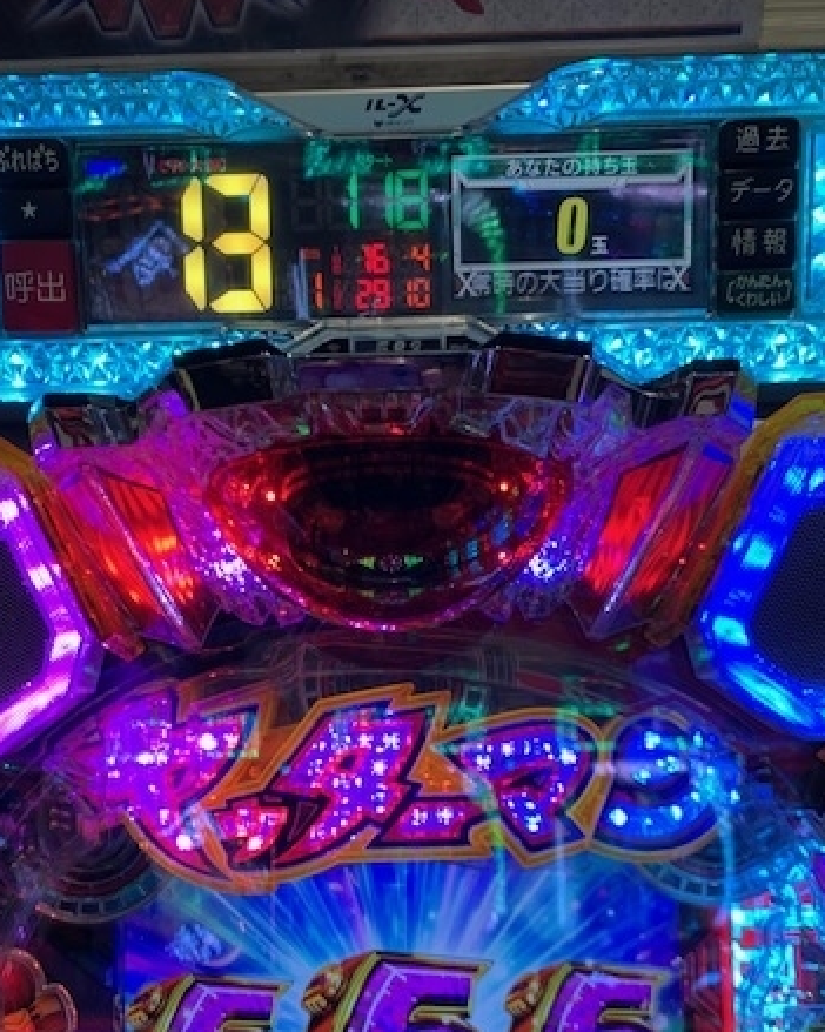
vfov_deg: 48.2
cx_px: 378
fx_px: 1130
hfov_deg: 40.1
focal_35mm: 37
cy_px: 698
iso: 50
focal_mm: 4.25
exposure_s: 1/100
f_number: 1.8
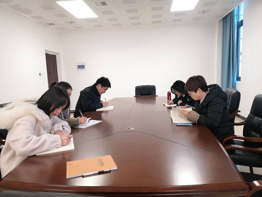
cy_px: 98
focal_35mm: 26
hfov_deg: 67.3
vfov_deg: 53.1
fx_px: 197
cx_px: 131
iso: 640
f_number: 1.8
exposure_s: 1/100
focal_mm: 4.75
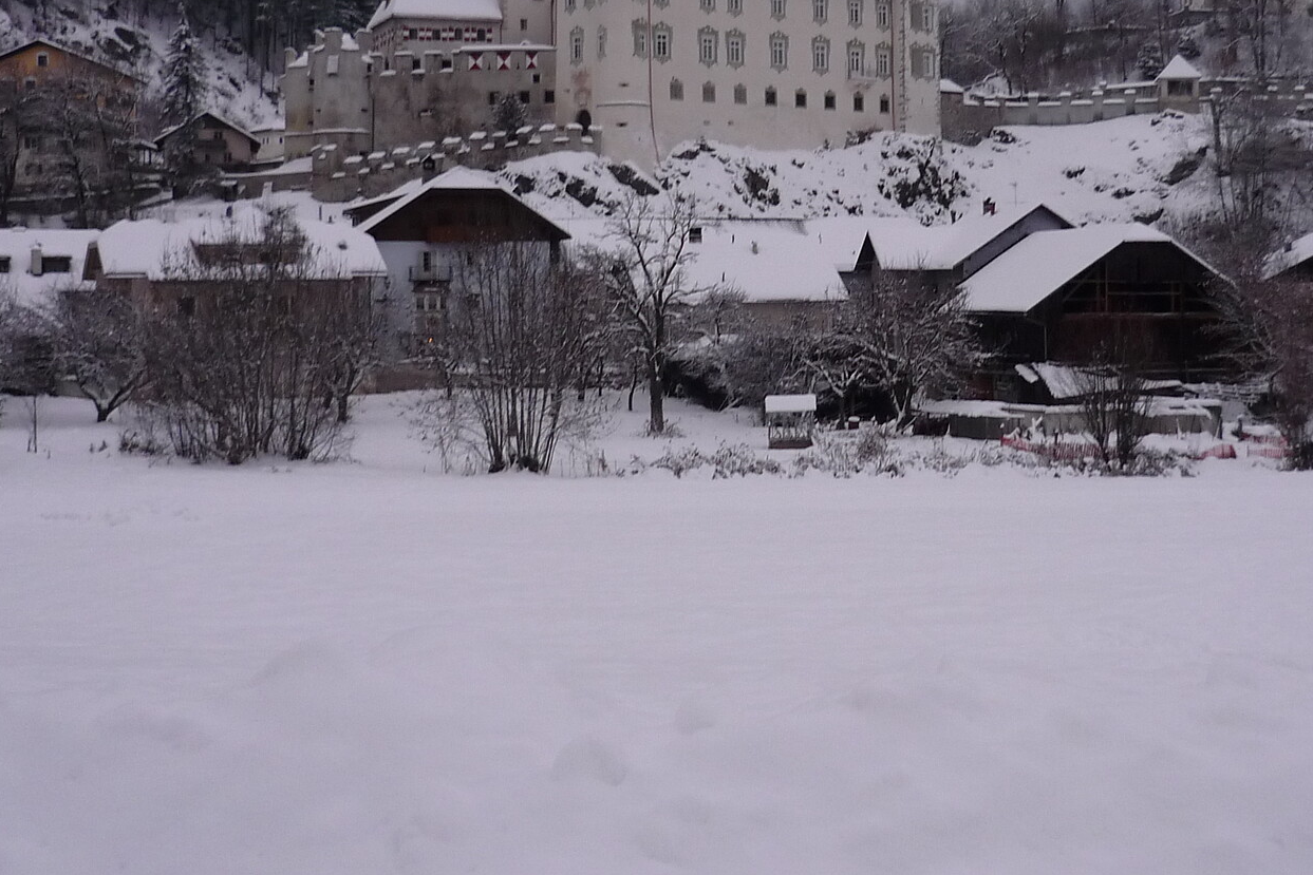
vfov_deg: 25.3
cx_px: 841
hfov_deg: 37.2
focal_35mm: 53
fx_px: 1933
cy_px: 268
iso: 160
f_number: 2.8
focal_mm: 5.5
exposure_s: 1/30
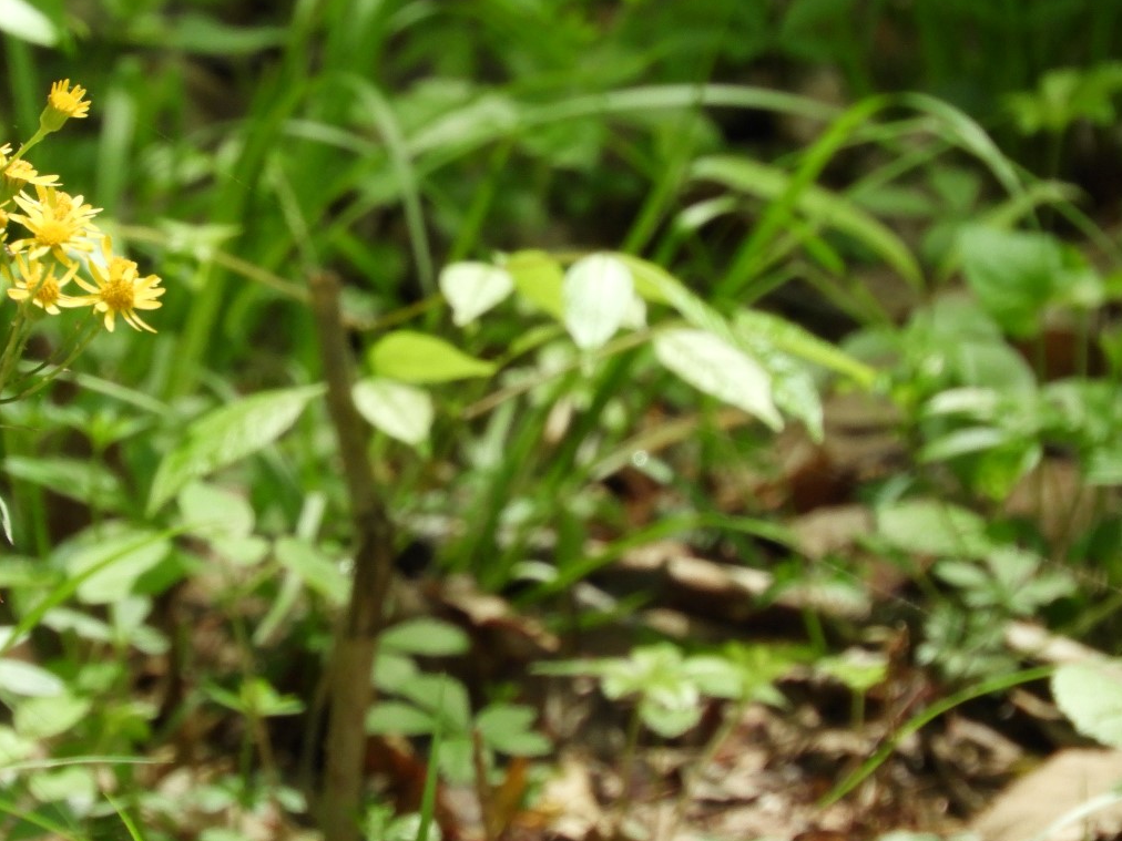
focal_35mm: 925
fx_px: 29982
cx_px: 388
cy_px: 373
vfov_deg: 1.6
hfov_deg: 2.1
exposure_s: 1/250
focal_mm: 116.5
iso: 280
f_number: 5.6
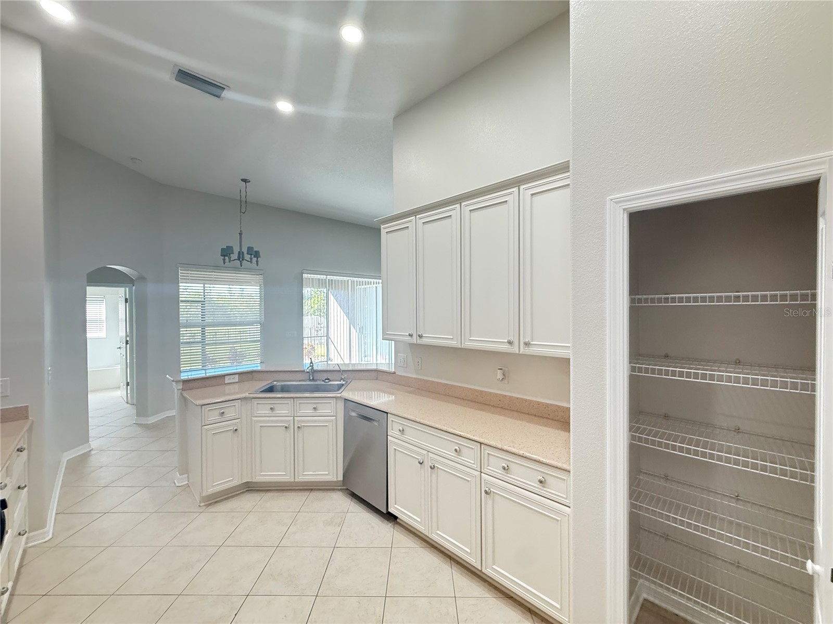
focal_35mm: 14
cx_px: 416
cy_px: 312
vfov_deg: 85.7
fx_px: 337
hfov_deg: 102.1
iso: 500
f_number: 2.2
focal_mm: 2.22
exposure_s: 1/60
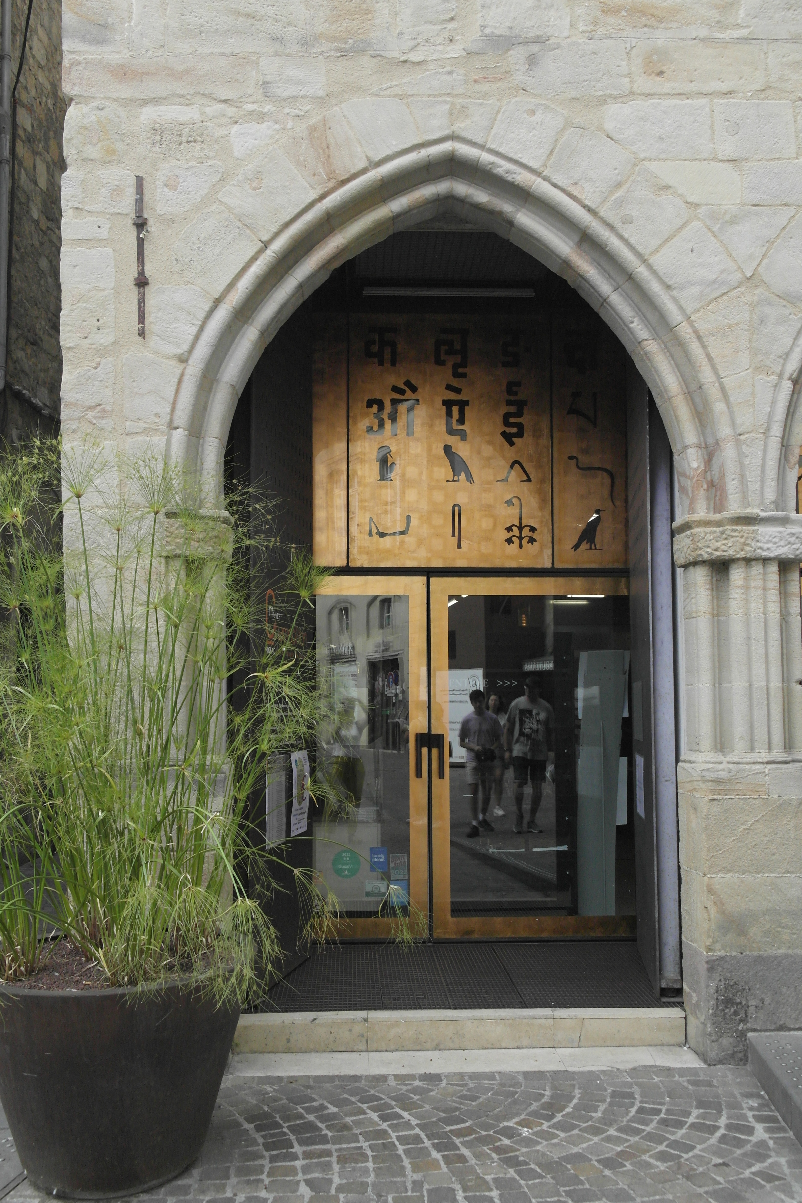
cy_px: 634
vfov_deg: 60.3
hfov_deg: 42.3
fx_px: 1036
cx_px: 399
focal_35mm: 31
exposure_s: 1/800
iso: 1600
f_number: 5.6
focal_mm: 18
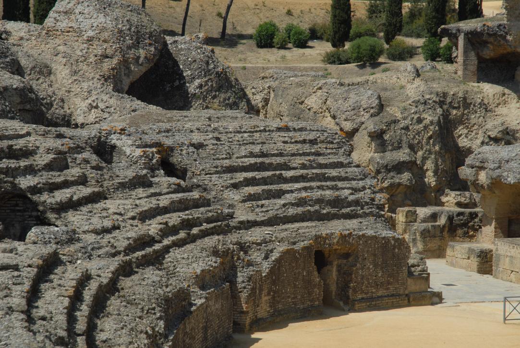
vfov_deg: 13.1
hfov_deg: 19.4
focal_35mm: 105
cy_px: 174
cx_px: 260
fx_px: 1518
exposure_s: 1/250
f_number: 8
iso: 100
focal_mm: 70
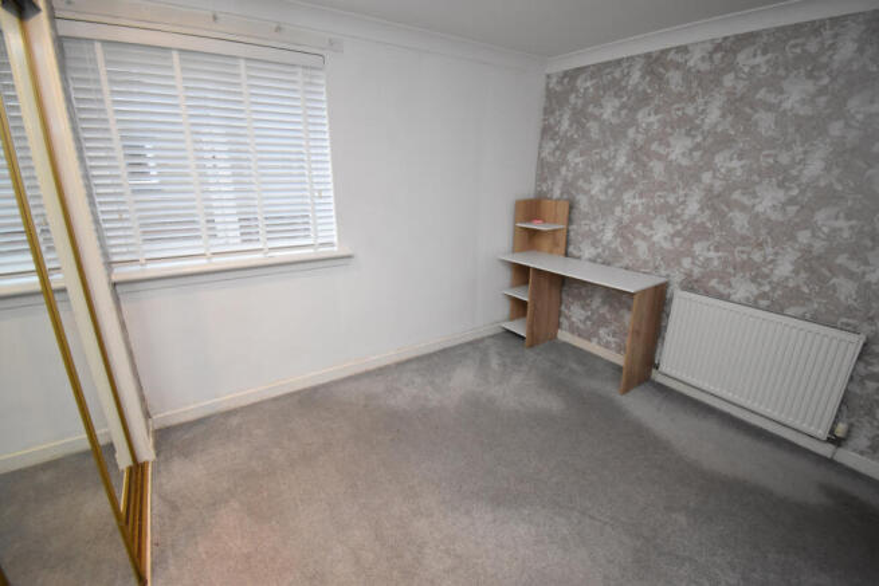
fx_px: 366
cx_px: 440
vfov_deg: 77.4
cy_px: 293
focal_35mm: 15
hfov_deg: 100.4
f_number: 4.5
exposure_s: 1/125
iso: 2200
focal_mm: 10
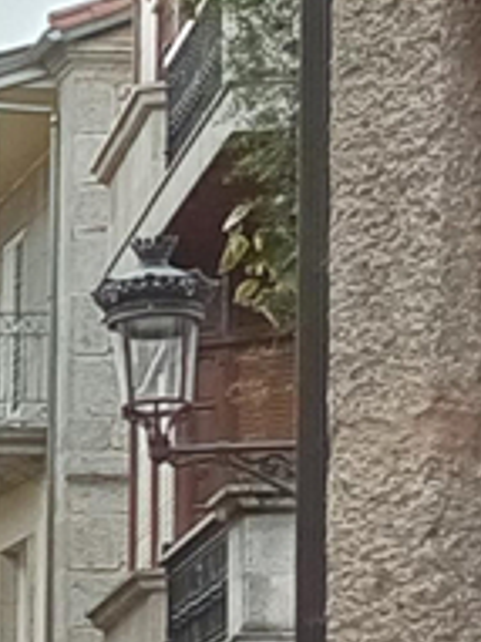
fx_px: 4192
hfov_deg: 6.1
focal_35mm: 226
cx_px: -965
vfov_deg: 8.6
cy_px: 840
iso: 110
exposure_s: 1/1464
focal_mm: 3.79
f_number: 2.2
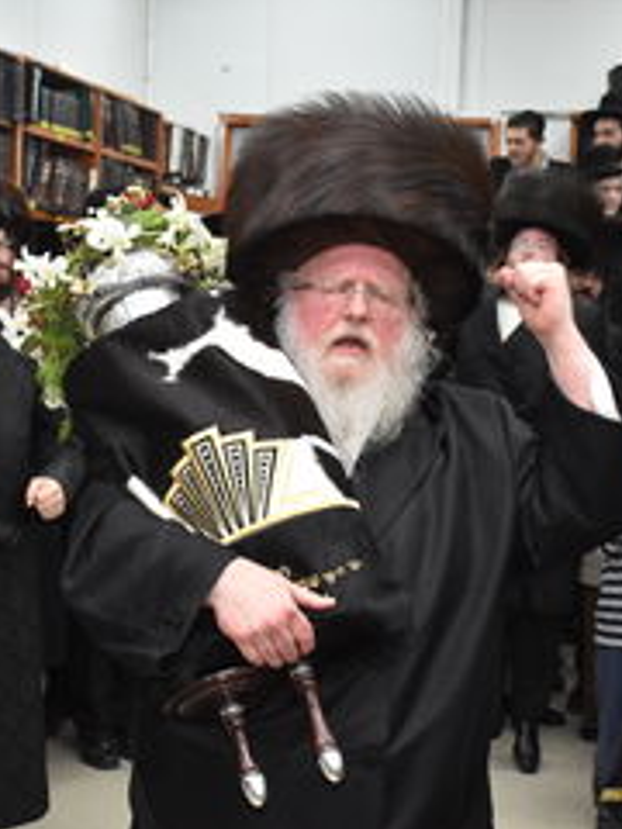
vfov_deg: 29.9
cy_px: 421
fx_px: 1552
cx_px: 294
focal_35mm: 65
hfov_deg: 22.7
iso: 1600
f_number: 5.6
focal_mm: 27
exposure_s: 1/160
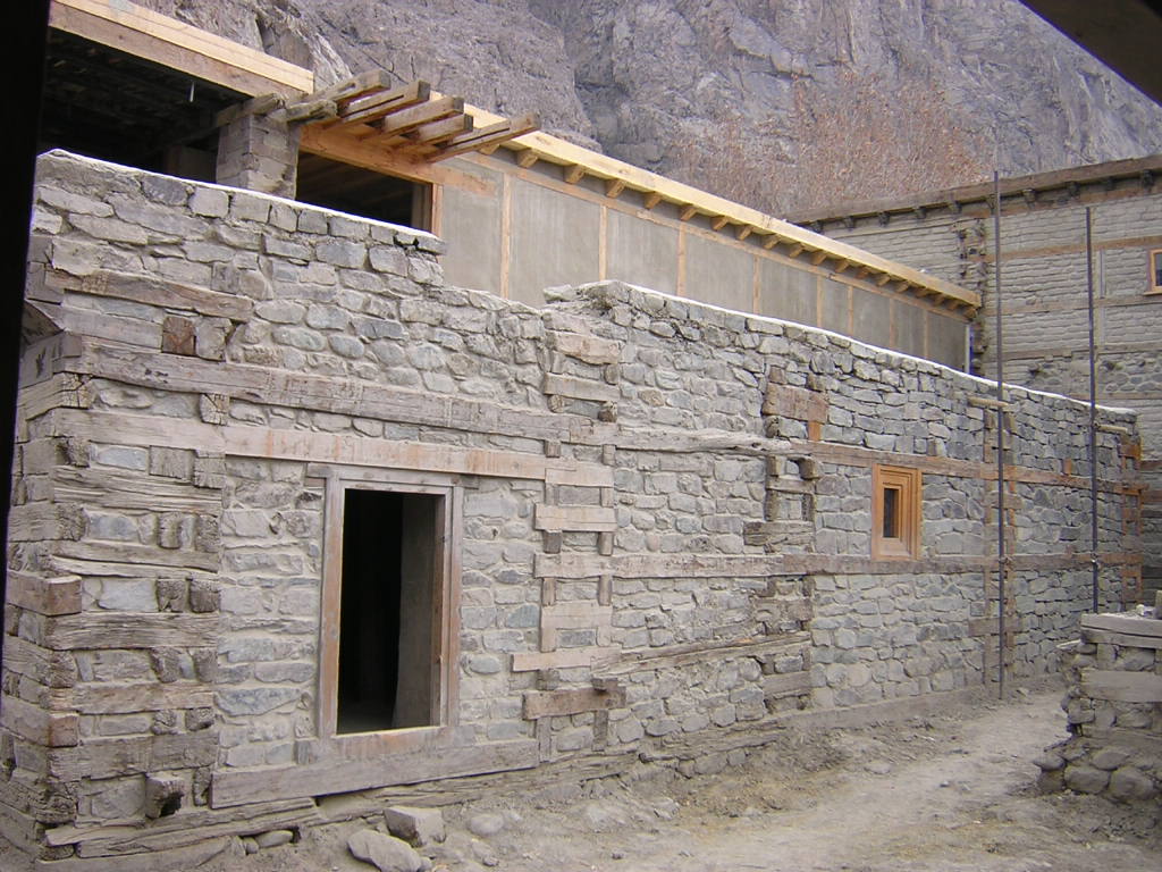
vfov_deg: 39.7
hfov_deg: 51.4
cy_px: 436
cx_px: 581
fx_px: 1208
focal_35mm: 36
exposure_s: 1/333
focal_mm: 4.7
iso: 100
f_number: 2.6
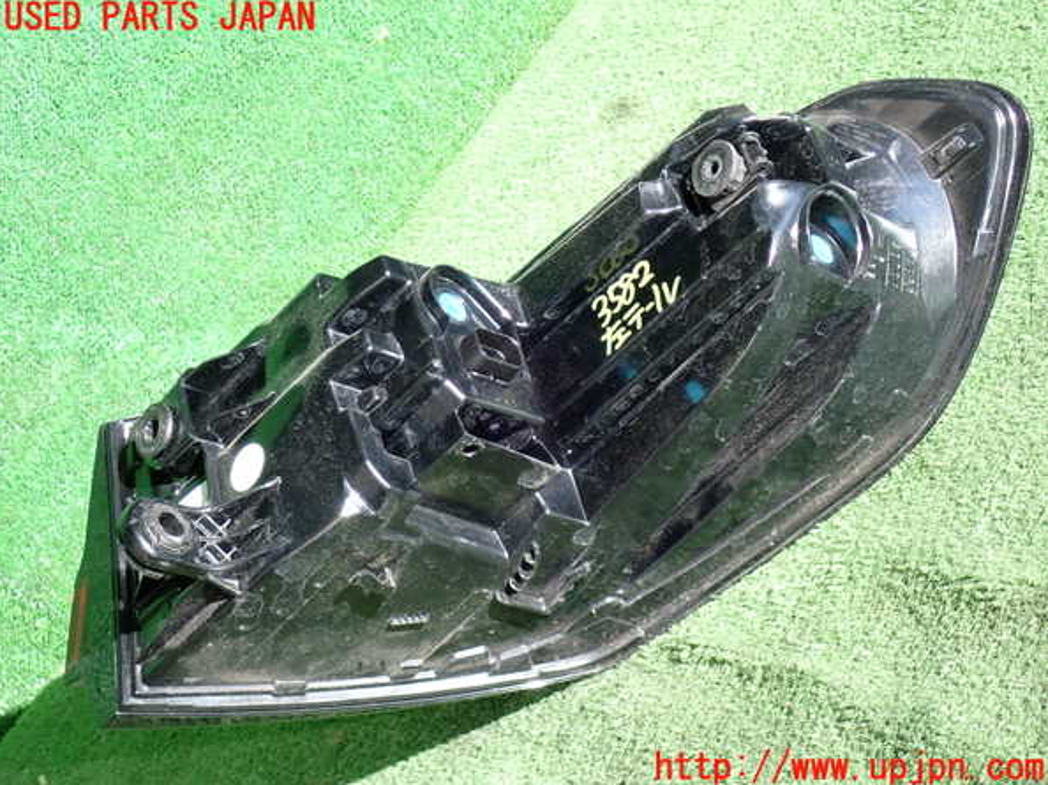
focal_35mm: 95
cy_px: 393
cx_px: 524
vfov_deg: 15.6
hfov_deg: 20.7
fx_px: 2875
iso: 160
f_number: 4.7
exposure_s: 1/125
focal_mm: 16.79
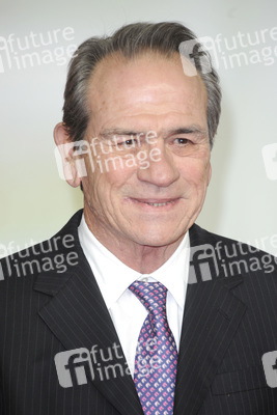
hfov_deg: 4.6
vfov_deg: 6.9
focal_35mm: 300
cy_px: 208
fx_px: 3459
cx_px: 138
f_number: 5.6
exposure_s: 1/160
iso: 800
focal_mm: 300
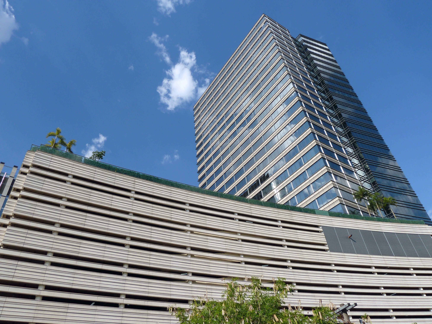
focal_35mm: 25
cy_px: 162
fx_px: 312
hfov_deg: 69.4
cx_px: 216
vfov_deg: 54.9
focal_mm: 4.1
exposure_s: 1/500
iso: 80
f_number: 4.5
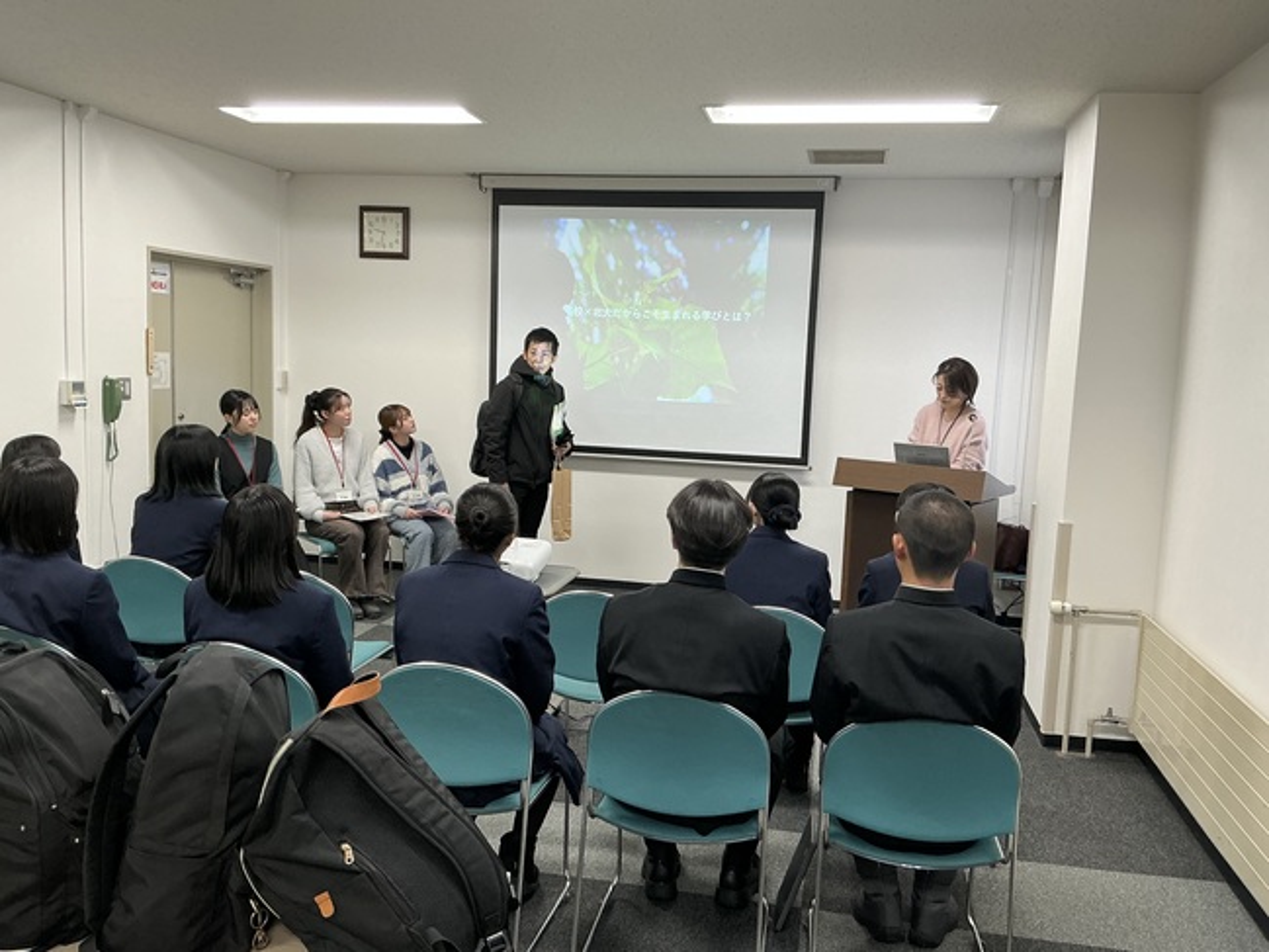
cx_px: 634
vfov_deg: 49.8
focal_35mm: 28
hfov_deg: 63.4
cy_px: 476
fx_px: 1027
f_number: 1.8
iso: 50
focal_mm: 3
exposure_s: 1/60
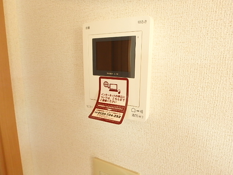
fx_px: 141
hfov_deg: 79.0
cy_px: 88
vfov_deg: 63.4
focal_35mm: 21
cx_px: 116
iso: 400
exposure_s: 1/30
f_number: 3.5
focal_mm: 3.7
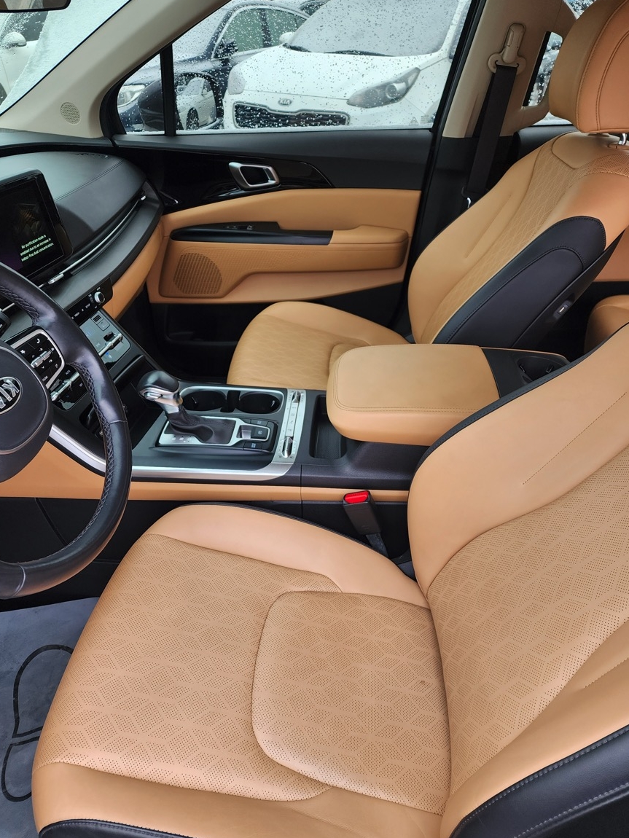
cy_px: 415
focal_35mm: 24
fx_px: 581
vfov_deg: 71.6
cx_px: 314
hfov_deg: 56.8
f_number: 1.8
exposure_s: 1/180
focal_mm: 6.4
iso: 100
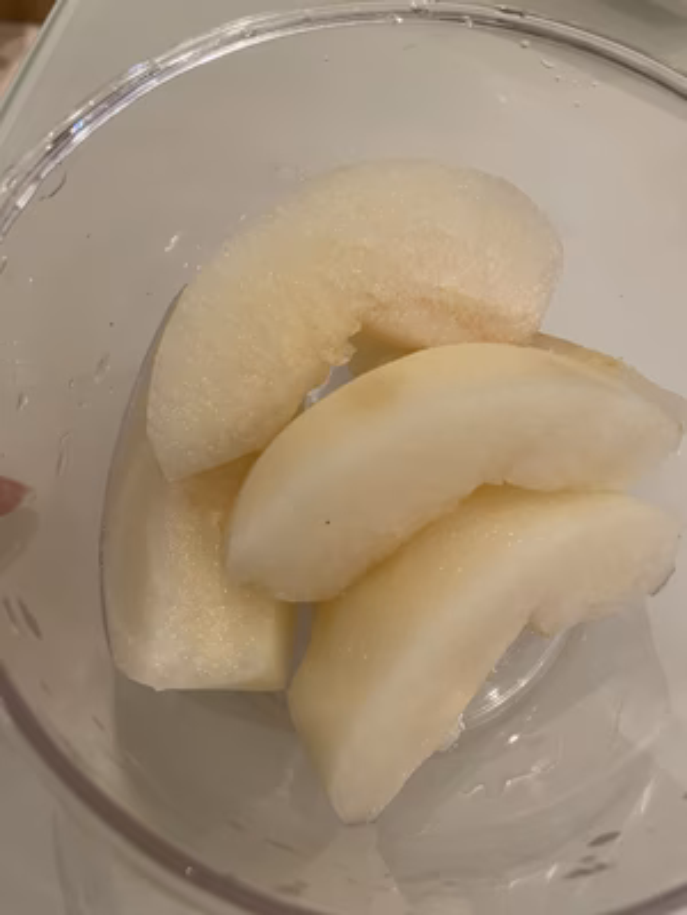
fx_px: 688
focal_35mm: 26
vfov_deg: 67.3
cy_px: 458
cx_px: 344
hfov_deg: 53.1
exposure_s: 1/50
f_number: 1.6
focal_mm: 4.2
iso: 80
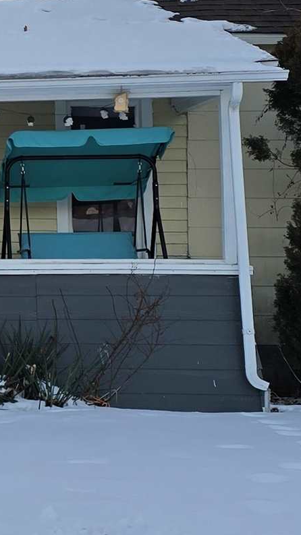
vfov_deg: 21.9
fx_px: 1378
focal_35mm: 97
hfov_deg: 11.2
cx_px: -310
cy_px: 159
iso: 16
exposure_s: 1/180
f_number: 1.7
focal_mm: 6.3
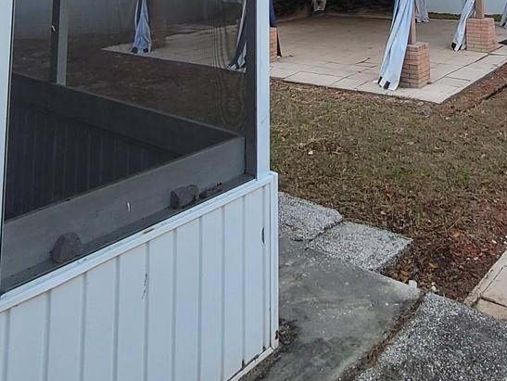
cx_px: 311
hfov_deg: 48.6
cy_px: -136
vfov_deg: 29.1
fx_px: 557
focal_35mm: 38
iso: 50
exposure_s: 1/100
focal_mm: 1.74
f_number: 2.2
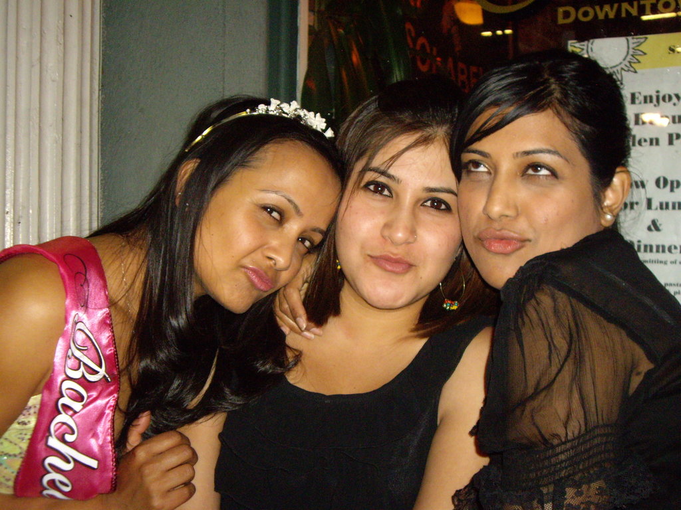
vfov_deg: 30.9
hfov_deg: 40.4
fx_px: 925
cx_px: 340
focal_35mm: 47
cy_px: 255
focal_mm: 7.6
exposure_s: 1/50
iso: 400
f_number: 3
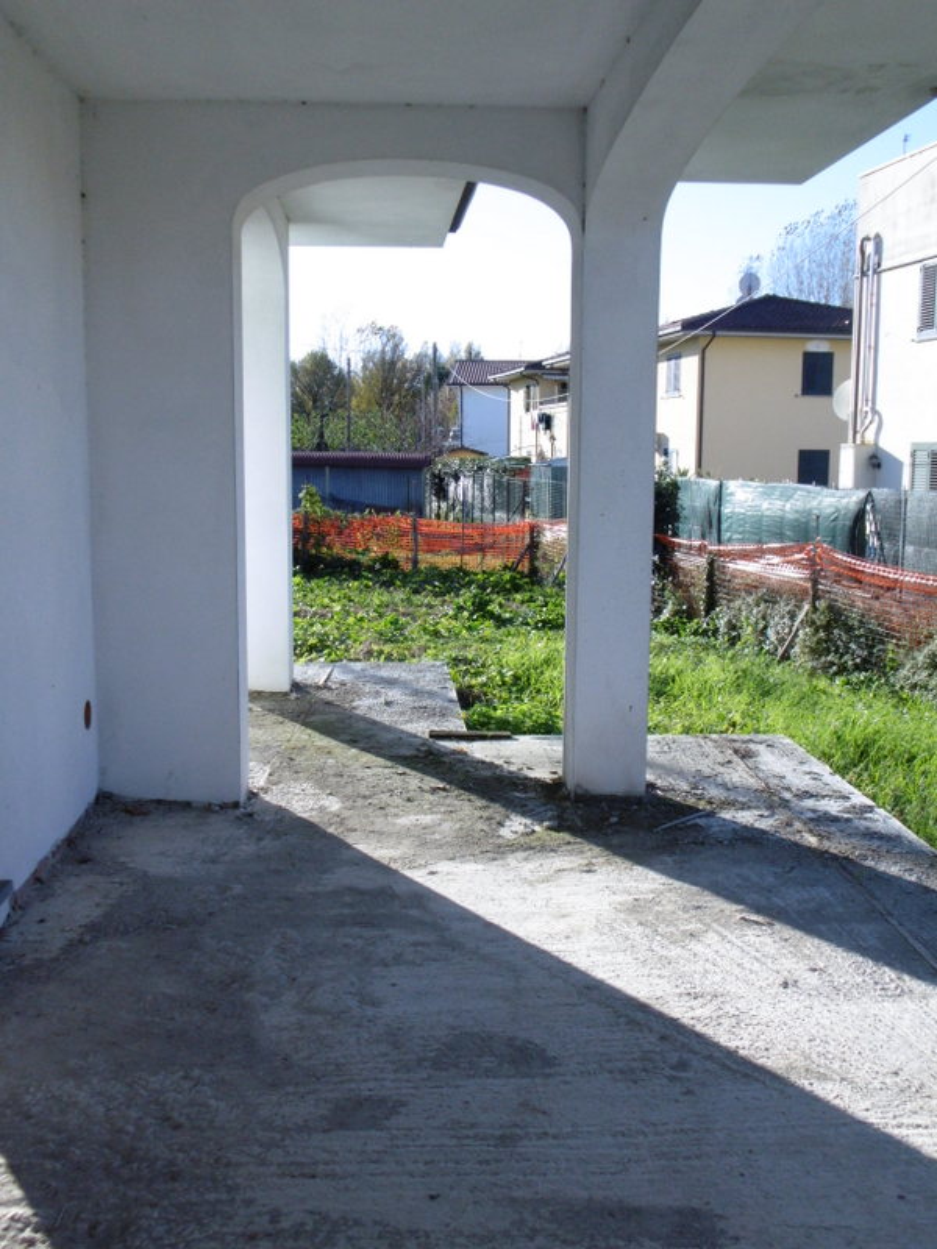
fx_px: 1263
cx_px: 468
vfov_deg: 52.6
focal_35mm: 35
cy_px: 624
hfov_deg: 40.7
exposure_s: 1/800
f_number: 3.5
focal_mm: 6.4
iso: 100
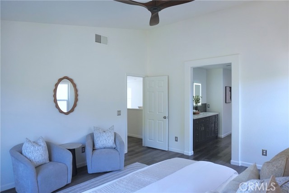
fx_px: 193
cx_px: 144
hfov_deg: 73.7
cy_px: 96
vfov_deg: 53.2
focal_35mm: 24
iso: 640
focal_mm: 16
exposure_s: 1/160
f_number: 4
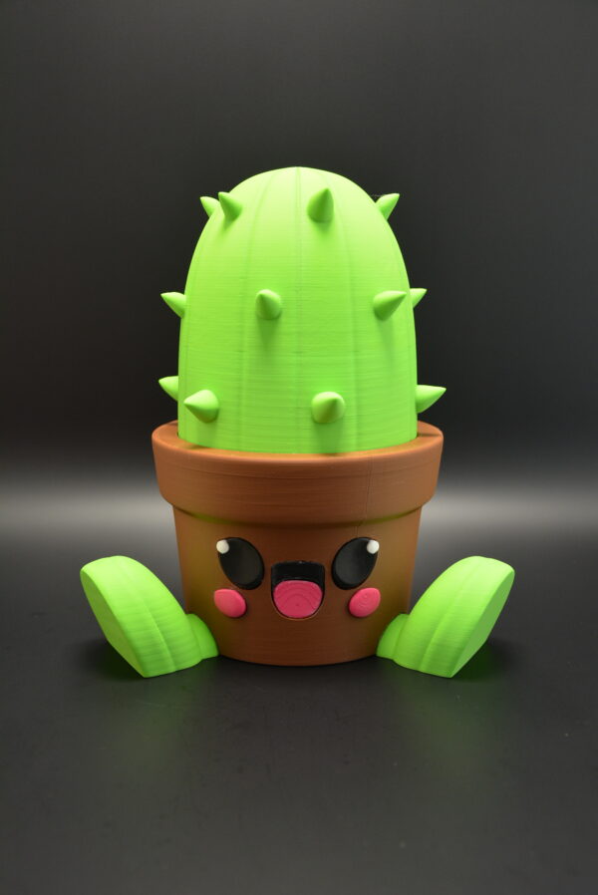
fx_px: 933
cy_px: 448
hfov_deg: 35.5
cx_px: 299
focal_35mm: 38
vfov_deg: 51.3
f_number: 4
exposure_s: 1/40
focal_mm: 25
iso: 800
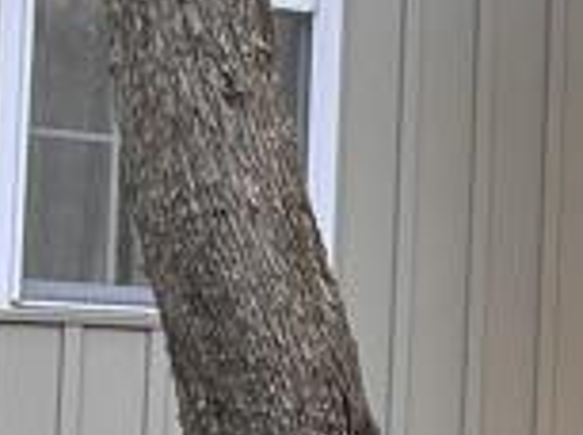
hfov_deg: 10.9
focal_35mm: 161
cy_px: 336
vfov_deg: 9.2
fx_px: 2705
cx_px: 1273
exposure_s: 1/121
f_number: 1.78
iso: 160
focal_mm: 6.86
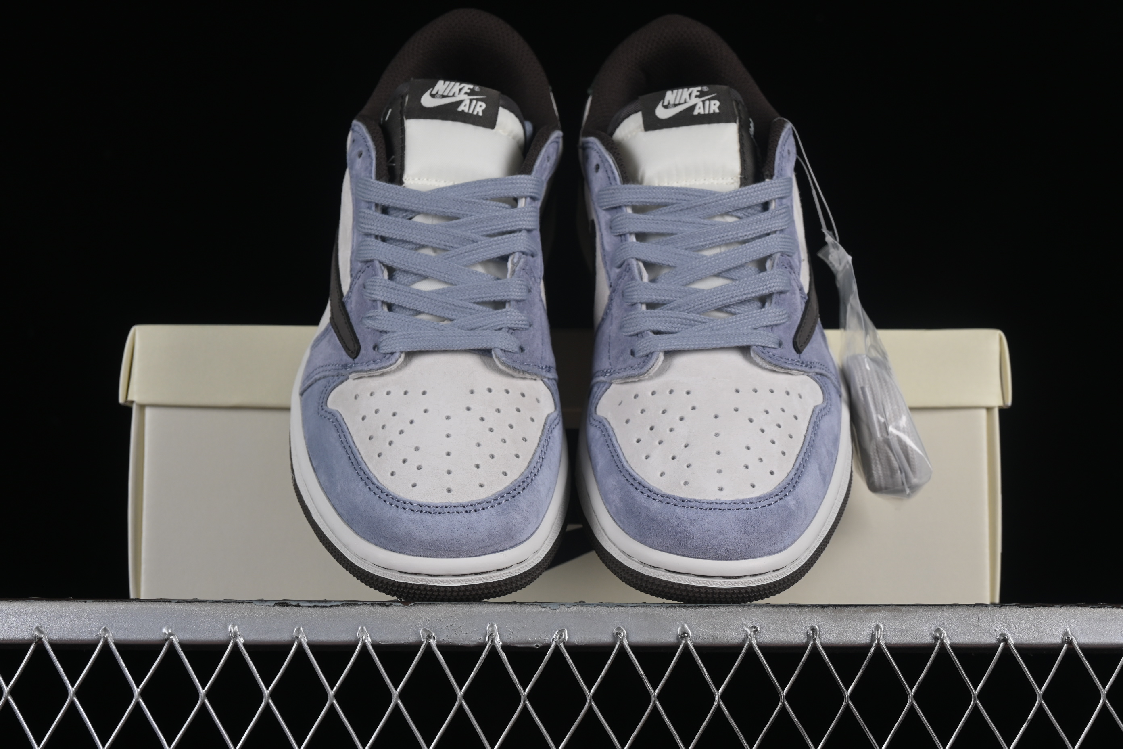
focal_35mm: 75
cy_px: 374
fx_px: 2339
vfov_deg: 18.2
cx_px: 562
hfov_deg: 27.0
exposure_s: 1/80
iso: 160
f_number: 8
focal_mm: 50
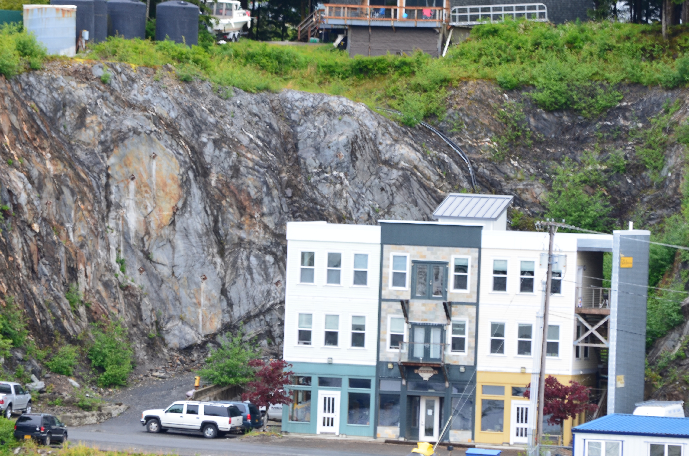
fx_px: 5787
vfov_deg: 4.5
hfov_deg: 6.8
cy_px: 220
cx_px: 360
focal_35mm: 303
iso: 250
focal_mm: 150
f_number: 10
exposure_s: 1/60
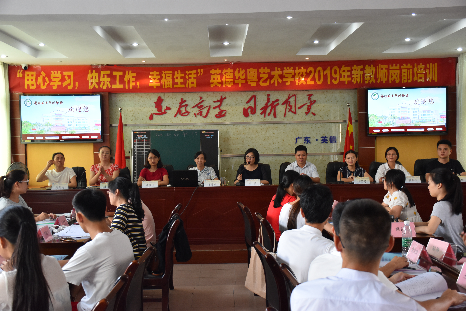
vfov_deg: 29.9
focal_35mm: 45
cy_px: 156
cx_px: 233
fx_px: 582
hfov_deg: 43.6
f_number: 4
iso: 800
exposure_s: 1/60
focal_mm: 30
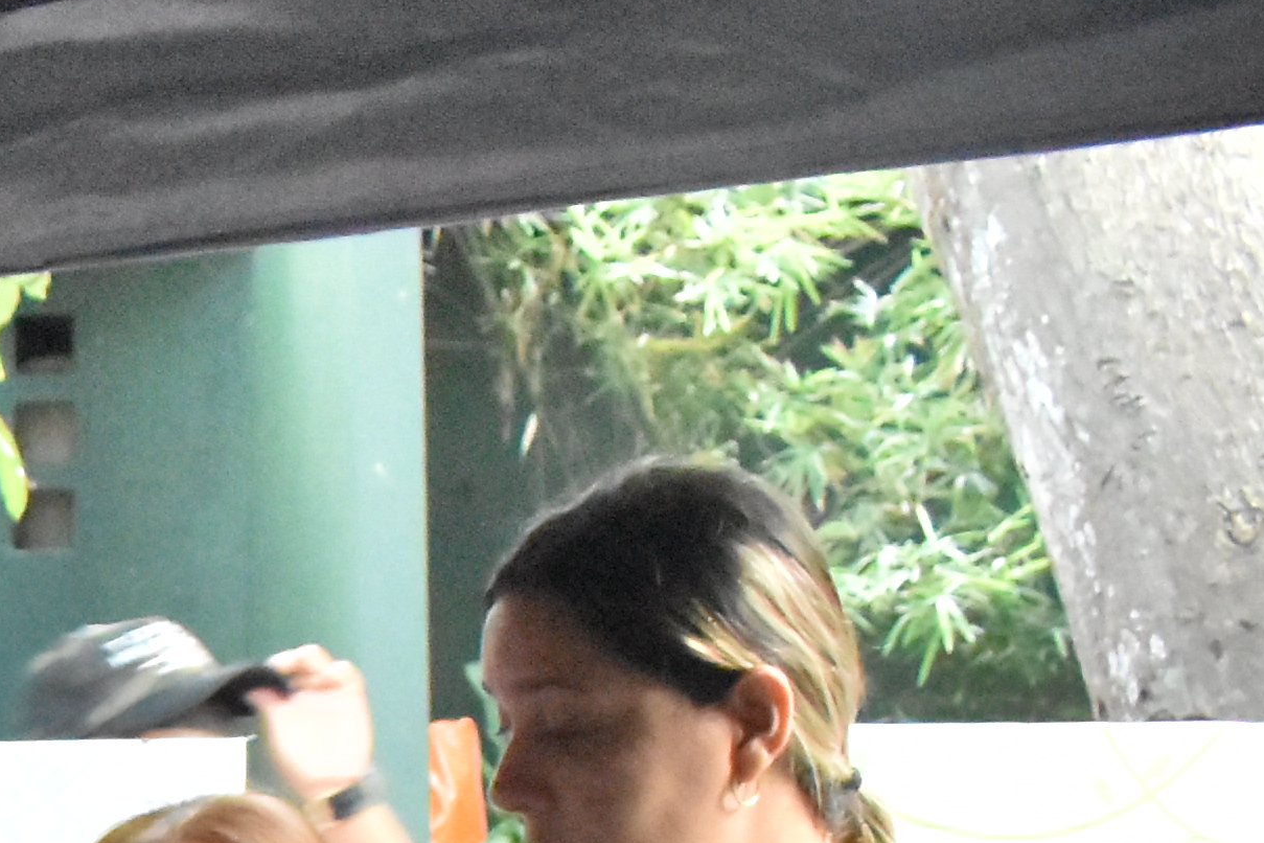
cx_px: -1265
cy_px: 1666
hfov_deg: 13.2
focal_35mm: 134
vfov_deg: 9.6
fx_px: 4705
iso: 8000
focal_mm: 18
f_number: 5
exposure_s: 1/30
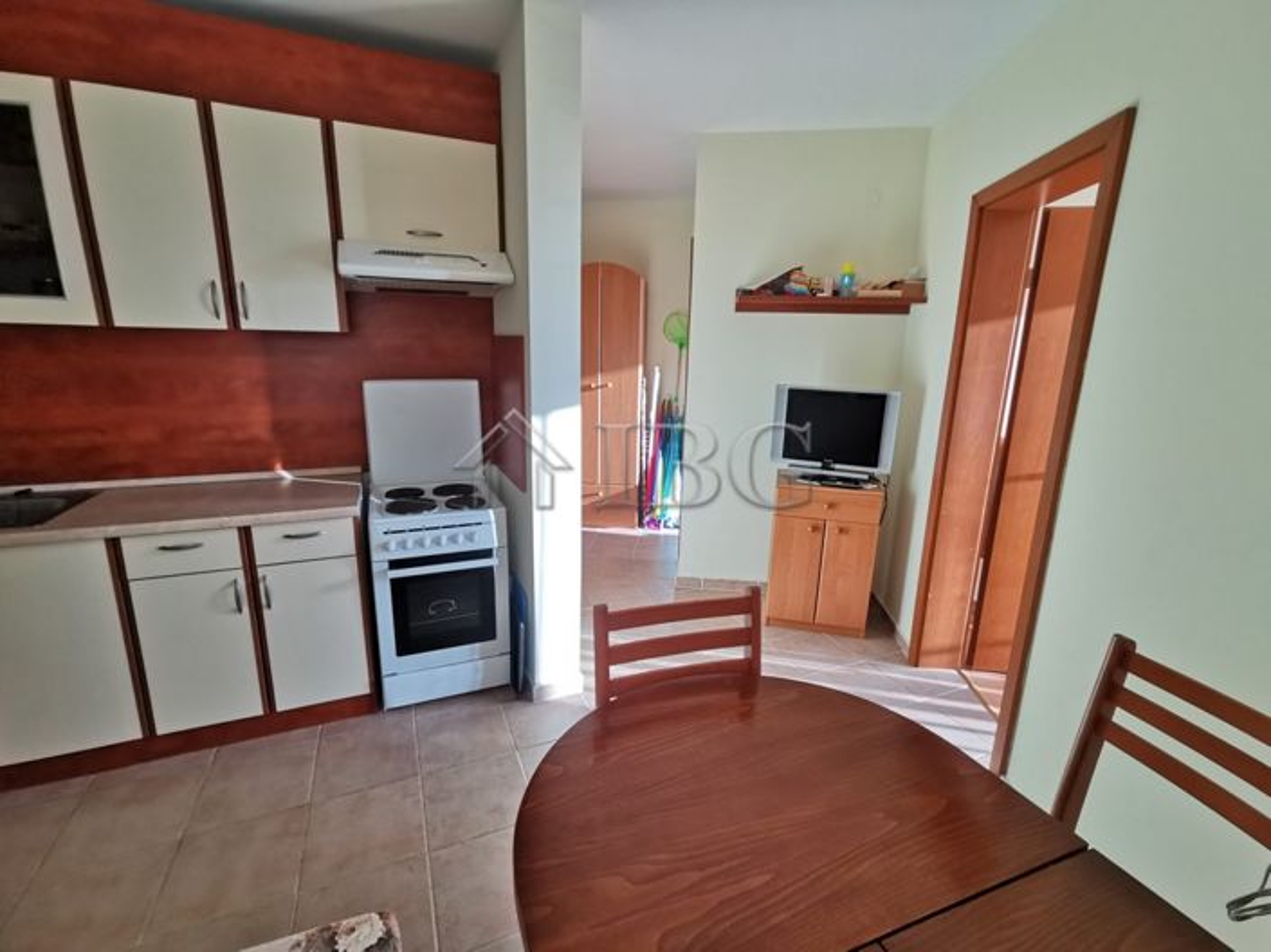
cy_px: 476
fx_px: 587
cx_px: 636
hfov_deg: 94.5
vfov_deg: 78.1
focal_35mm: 16
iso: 64
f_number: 2.2
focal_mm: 2.35
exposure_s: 1/99.9
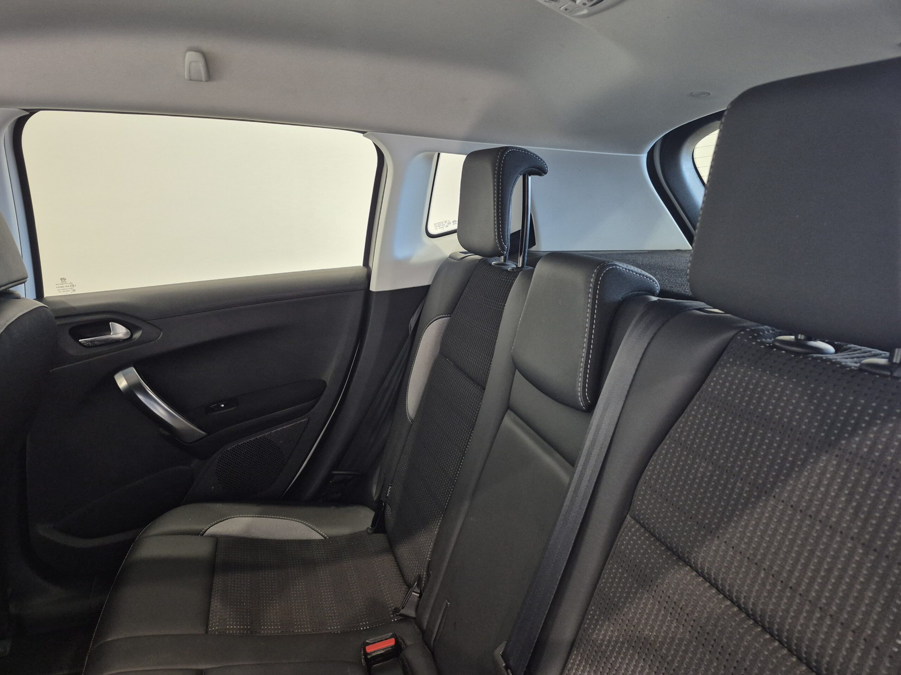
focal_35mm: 23
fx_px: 599
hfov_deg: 73.9
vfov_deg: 58.9
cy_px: 338
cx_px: 450
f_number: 1.8
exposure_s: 1/100
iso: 1250
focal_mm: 5.4
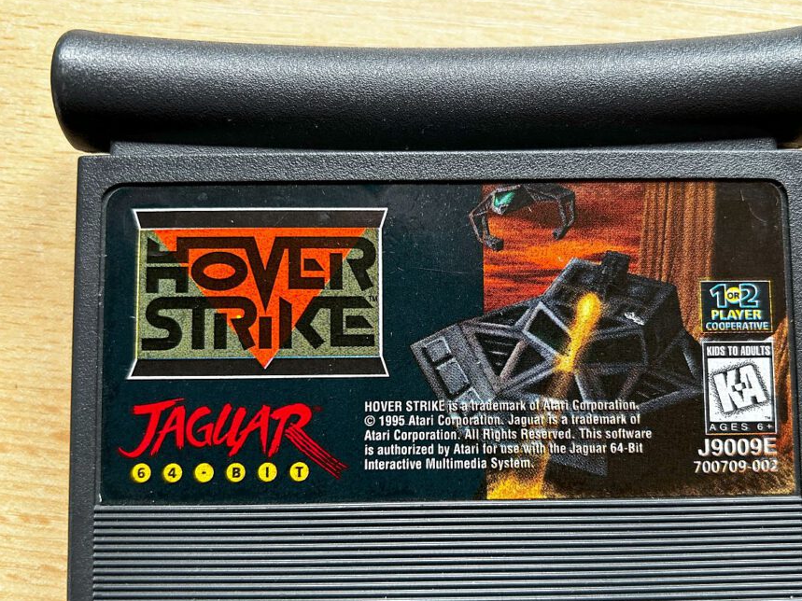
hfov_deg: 58.2
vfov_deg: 45.3
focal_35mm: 31
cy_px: 345
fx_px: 718
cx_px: 447
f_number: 1.5
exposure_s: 1/50
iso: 125
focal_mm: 5.7
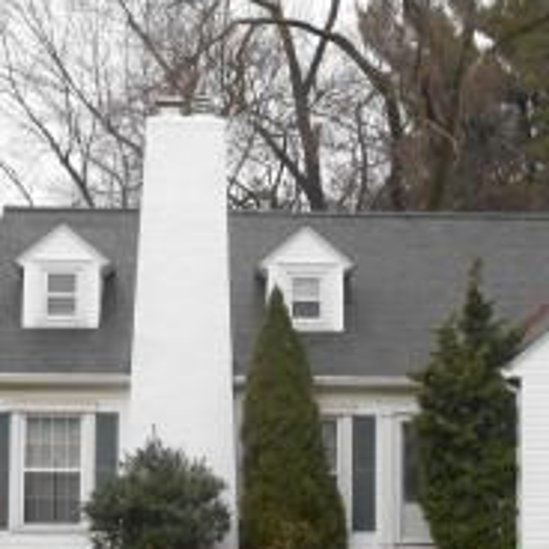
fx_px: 1579
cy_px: 376
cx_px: 239
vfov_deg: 19.6
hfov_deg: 19.7
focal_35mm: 88
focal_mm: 7.2
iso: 180
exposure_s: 1/30
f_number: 3.9
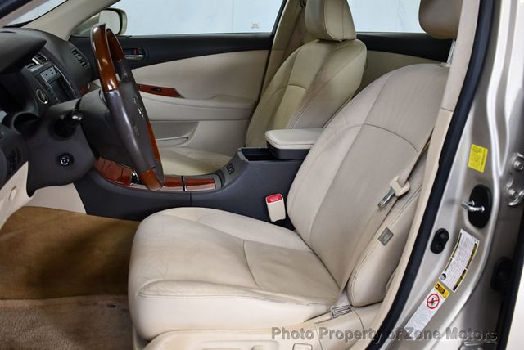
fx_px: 524
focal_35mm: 36
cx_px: 262
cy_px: 175
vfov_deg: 36.9
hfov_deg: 53.1
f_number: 3.5
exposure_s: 1/200
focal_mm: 18
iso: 800
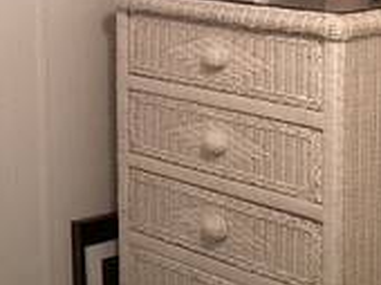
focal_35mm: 117
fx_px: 1286
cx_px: 90
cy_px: 4
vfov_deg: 12.5
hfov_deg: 16.8
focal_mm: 3.3
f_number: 2.4
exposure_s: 1/50
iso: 320
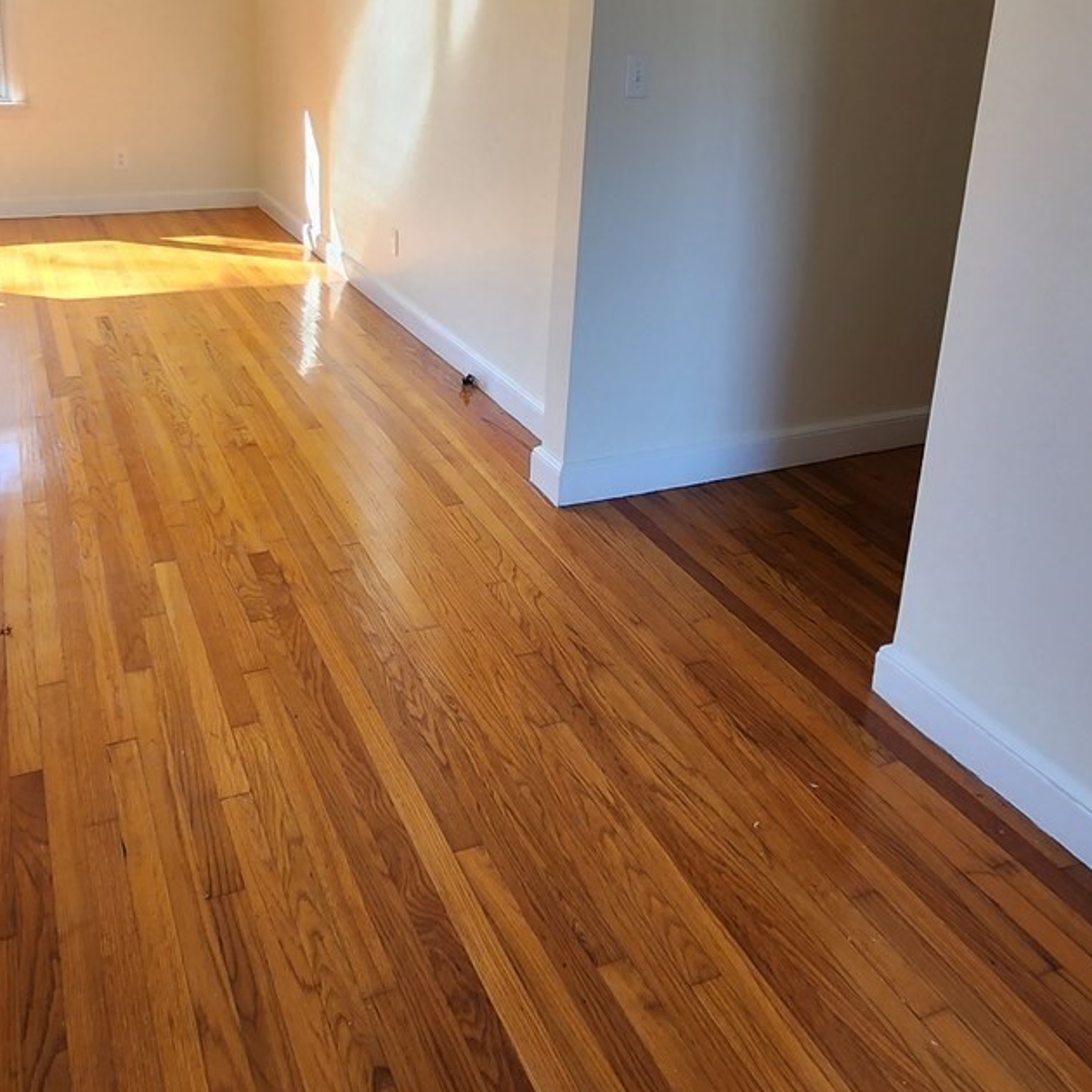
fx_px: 999
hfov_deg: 56.7
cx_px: 419
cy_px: 263
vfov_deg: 54.4
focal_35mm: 28
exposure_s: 1/60
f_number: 2.2
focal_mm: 2.2
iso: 64
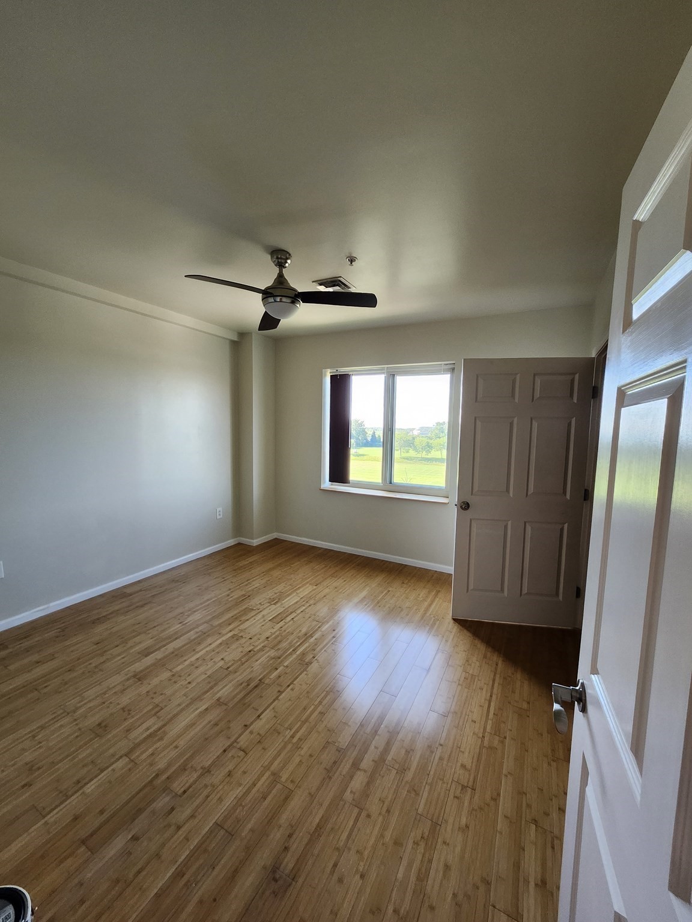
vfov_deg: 106.2
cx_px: 346
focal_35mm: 13
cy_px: 461
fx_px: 347
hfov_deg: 89.9
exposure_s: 1/60
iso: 125
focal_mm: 1.74
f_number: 2.2
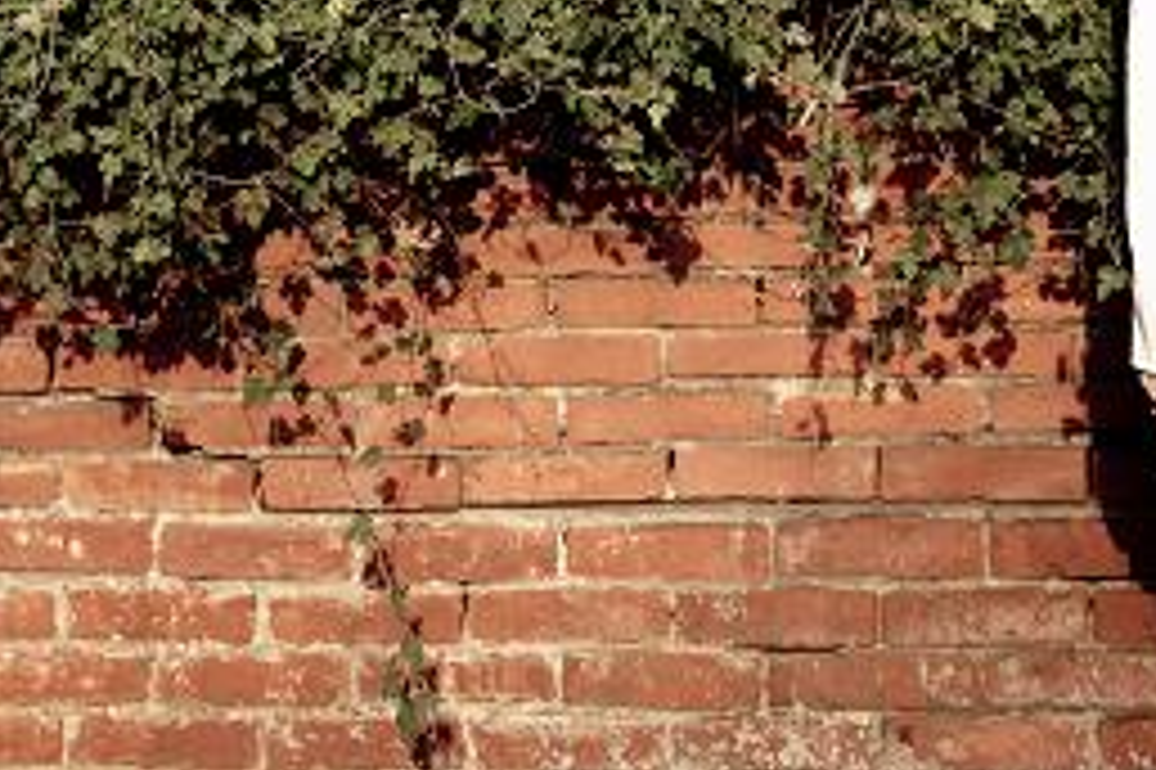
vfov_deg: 12.2
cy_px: -230
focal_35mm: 109
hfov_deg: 18.7
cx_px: 423
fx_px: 3498
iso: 100
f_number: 2.8
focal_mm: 35
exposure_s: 1/1000
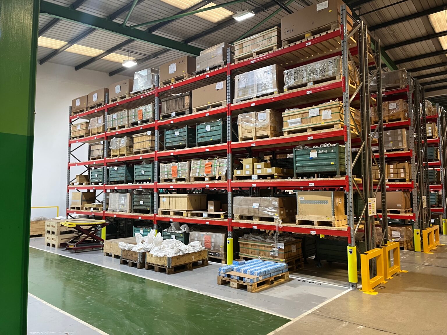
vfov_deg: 53.1
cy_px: 168
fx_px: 336
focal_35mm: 26
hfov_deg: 67.3
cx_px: 224
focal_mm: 5.1
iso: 200
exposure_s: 1/50
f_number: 1.6
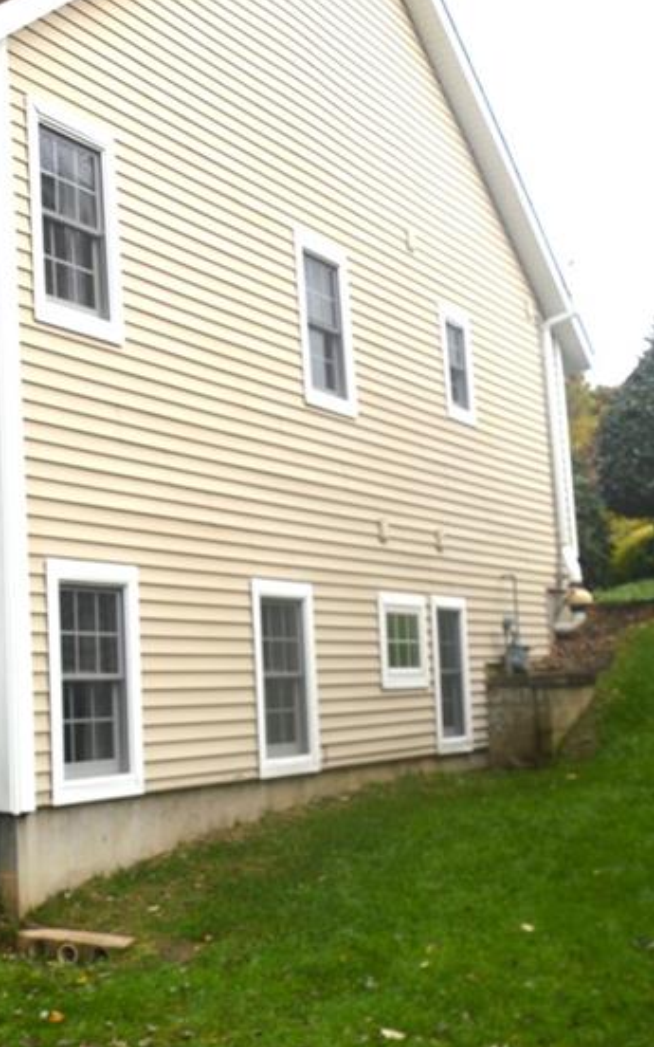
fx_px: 1454
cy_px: 453
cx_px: -284
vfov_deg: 39.5
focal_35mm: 51
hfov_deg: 21.8
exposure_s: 1/200
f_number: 7.1
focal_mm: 18
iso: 100
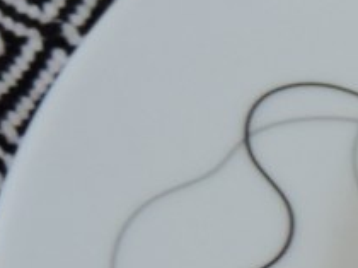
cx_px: 806
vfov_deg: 5.8
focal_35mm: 254
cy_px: 328
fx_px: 2624
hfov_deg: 7.4
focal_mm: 8.9
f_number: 3.6
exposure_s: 1/25
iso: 400
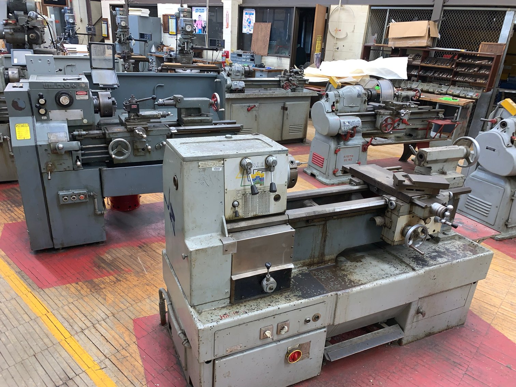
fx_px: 388
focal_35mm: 26
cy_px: 194
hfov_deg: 67.3
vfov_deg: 53.1
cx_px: 258
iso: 40
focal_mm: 4.25
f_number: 1.8
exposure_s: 1/15
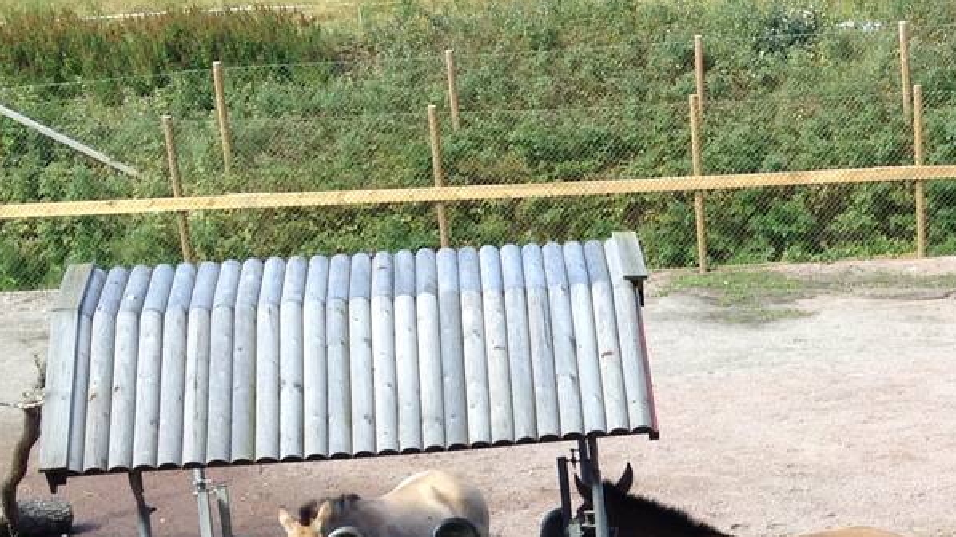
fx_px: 2585
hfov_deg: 20.5
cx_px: 889
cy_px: 566
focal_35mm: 102
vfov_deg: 11.7
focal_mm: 4.28
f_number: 2.4
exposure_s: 1/418
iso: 50
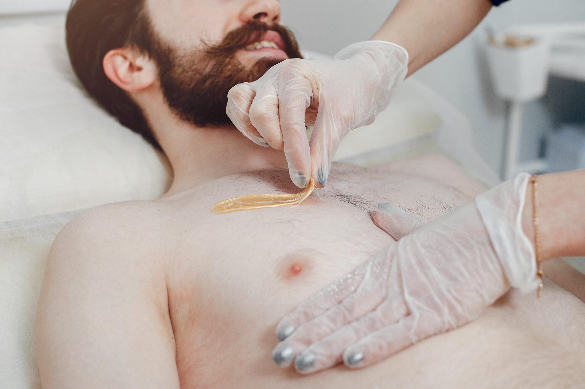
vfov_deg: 27.0
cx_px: 292
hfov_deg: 39.6
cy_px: 194
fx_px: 812
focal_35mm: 50
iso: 250
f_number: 4
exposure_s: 1/200
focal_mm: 50
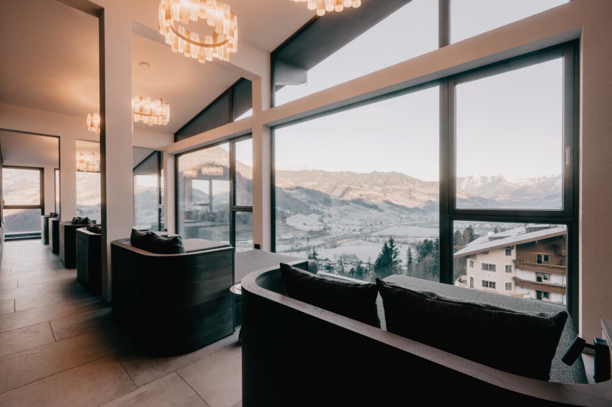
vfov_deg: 75.4
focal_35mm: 16
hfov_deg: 98.6
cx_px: 306
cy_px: 204
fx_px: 263
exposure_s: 1/125
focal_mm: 15.5
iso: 160
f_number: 11
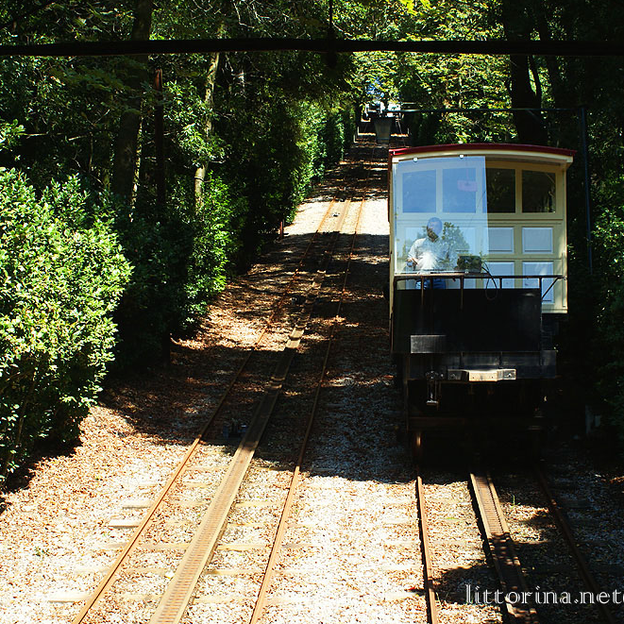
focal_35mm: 79
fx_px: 1611
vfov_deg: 21.9
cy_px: 310
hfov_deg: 21.9
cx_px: 336
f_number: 5.6
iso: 200
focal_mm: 40
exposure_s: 1/200
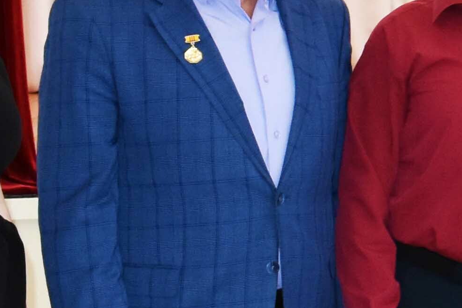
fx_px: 2118
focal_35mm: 165
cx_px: 1026
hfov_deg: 10.9
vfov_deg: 8.3
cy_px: 43
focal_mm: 18
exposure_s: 1/125
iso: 800
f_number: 5.6
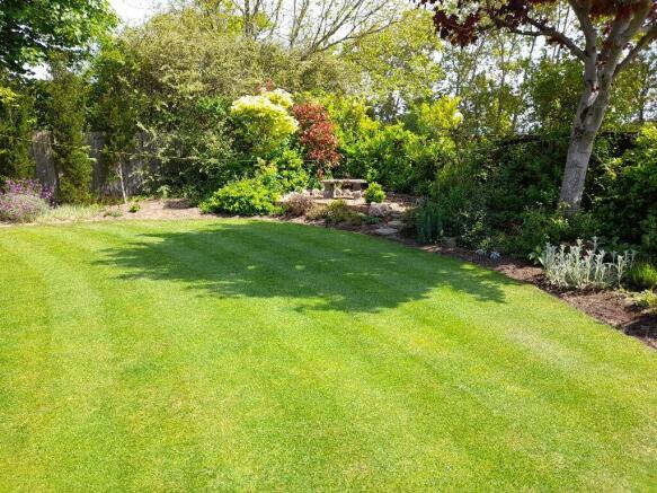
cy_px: 246
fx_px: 474
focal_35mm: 25
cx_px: 328
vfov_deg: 54.9
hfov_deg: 69.4
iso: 20
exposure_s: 1/192
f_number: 2
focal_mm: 4.6
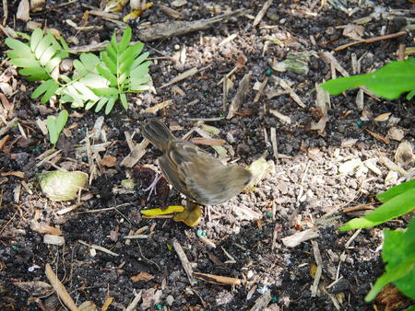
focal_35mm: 240
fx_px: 2879
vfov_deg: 6.2
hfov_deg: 8.2
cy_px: 156
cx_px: 208
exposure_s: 1/60
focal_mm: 120
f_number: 5.6
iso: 320
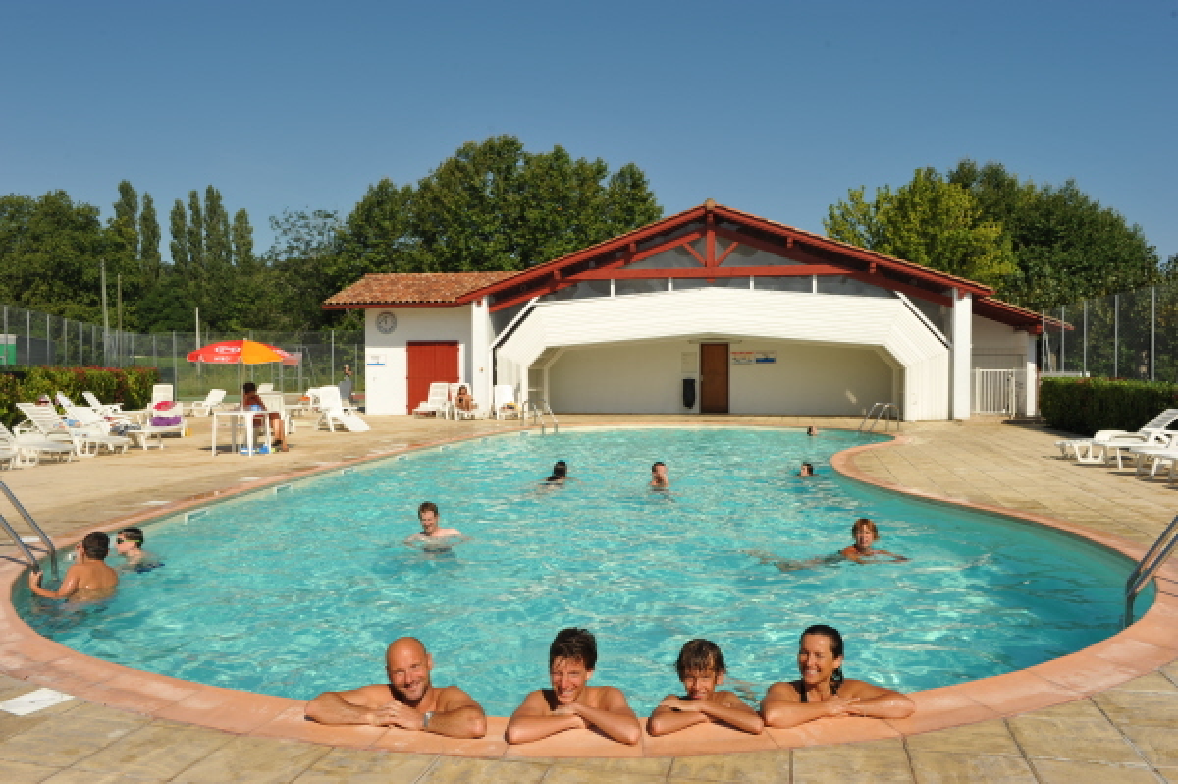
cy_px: 392
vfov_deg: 44.9
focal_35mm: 29
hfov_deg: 63.7
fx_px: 948
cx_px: 589
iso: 250
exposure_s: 1/400
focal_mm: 29
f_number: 13
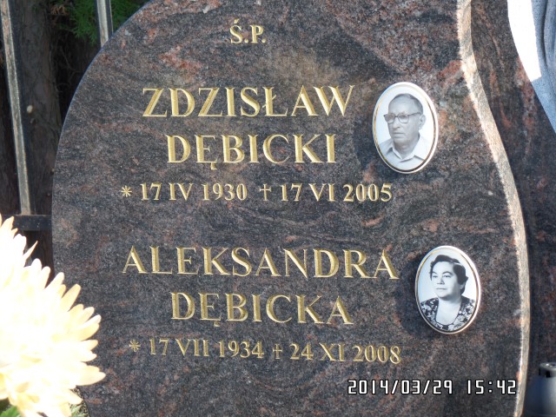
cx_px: 278
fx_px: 1831
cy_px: 208
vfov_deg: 13.0
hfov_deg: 17.3
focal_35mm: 114
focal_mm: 20.3
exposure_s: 1/180
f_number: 4
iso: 100
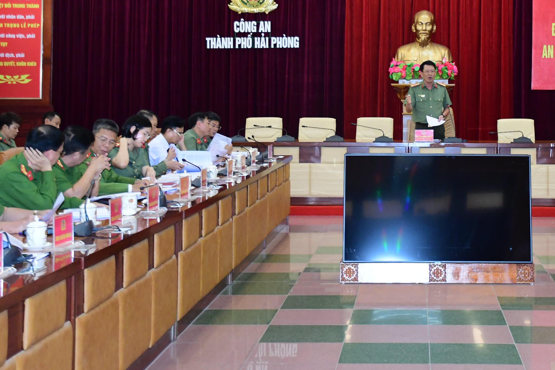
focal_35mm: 69
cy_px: 89
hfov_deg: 28.8
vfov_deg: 19.6
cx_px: 431
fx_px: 1061
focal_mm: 27
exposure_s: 1/200
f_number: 4
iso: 2500
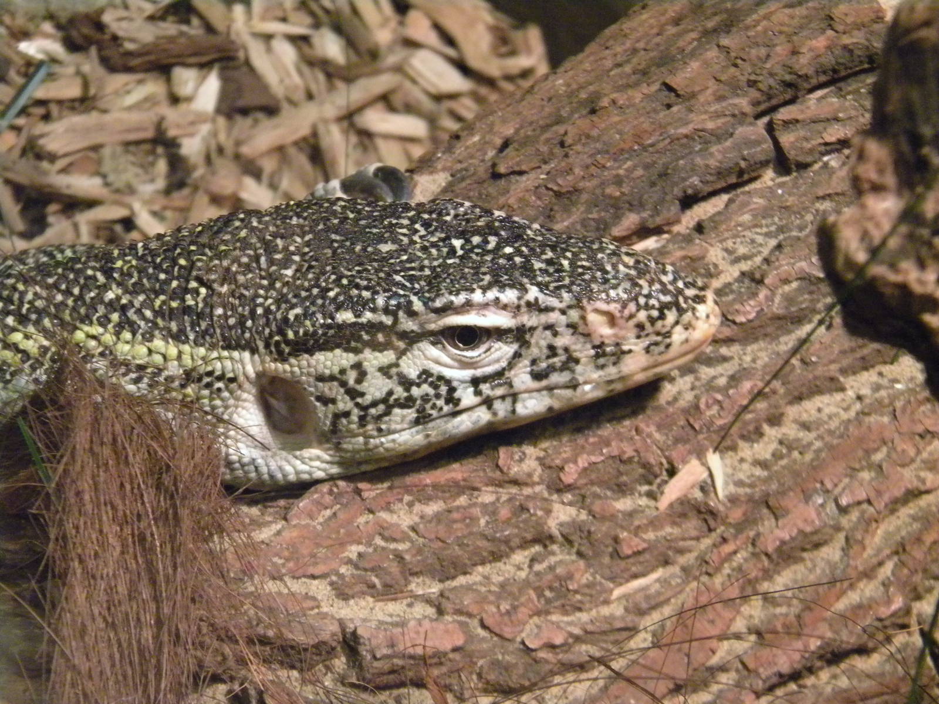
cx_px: 470
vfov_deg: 17.8
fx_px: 2251
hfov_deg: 23.6
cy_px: 352
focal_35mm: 83
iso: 800
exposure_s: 1/33.3
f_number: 4.5
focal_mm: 15.1
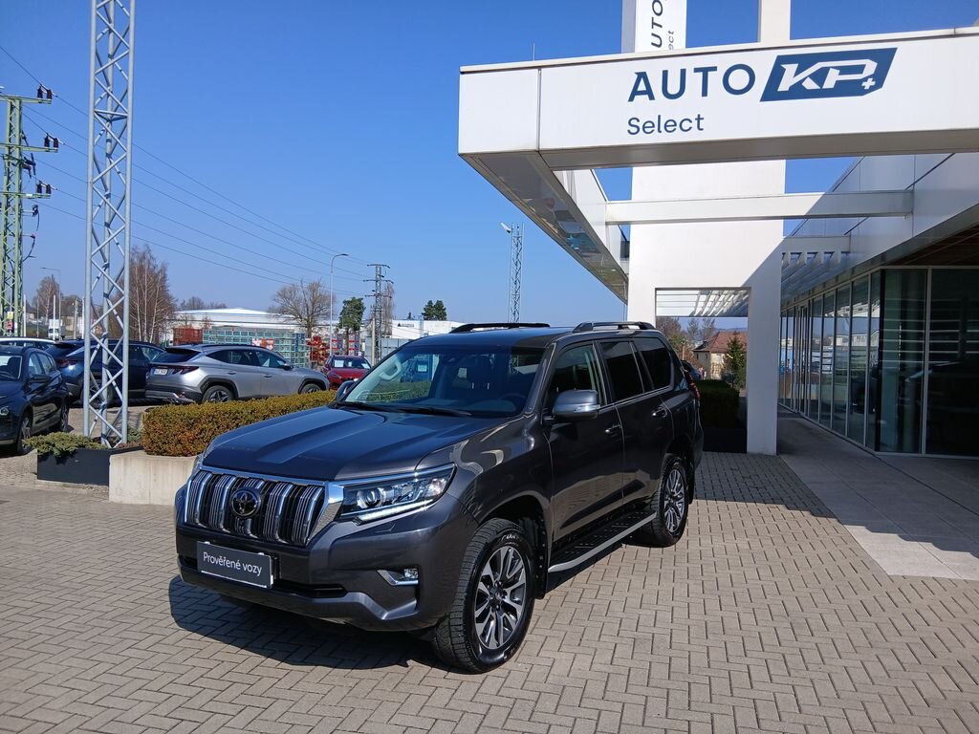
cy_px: 367
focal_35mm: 26
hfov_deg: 67.3
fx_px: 735
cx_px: 490
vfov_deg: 53.1
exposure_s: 1/742
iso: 20
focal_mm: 3.98
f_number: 1.8
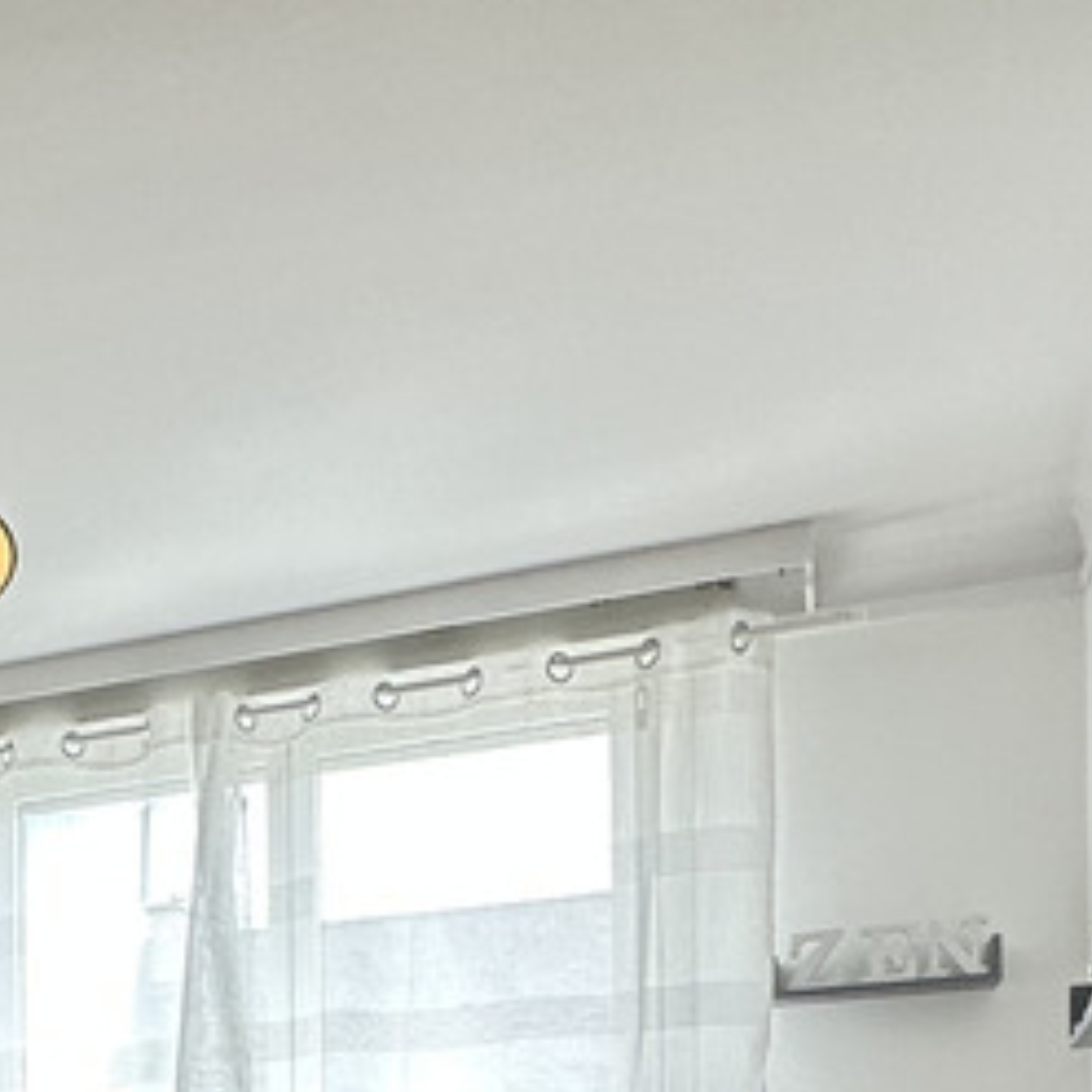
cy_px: 1343
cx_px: -44
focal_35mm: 51
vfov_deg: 28.6
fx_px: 1820
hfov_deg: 30.6
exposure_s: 1/100
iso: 80
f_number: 2.2
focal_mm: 2.22
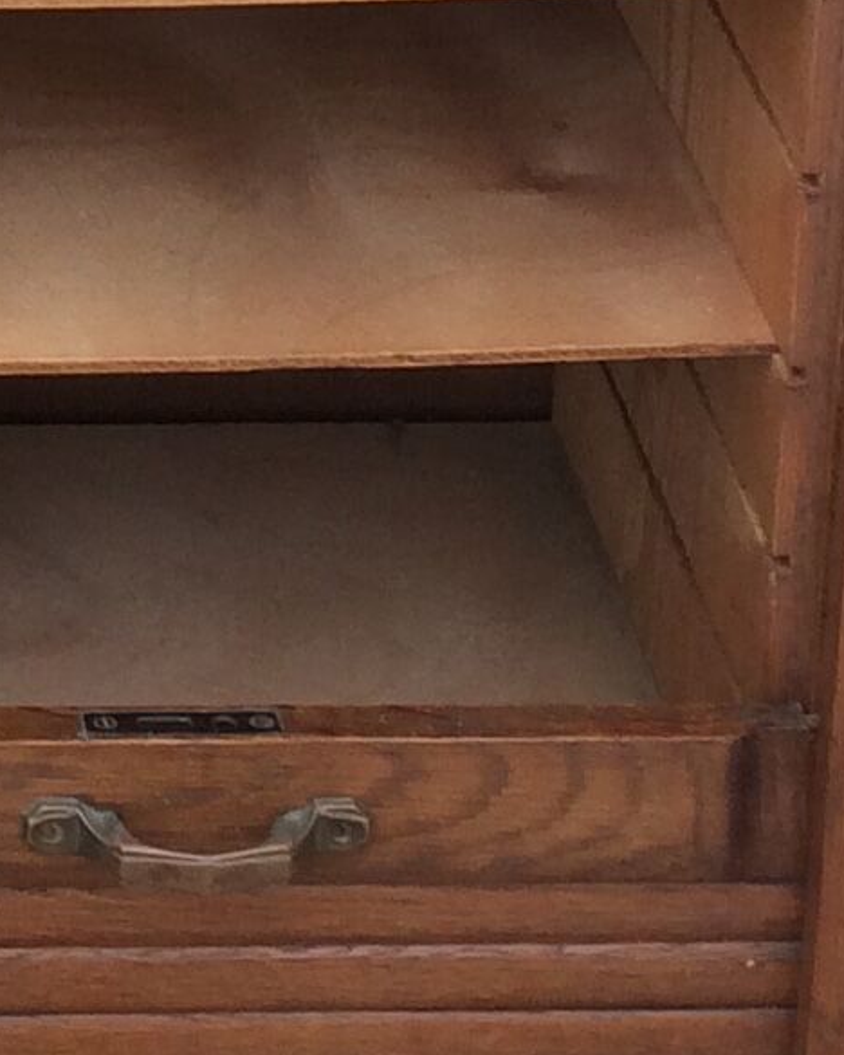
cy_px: -961
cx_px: -516
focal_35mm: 158
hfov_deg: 9.4
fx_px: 4933
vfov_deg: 11.2
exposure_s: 1/100
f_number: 2.2
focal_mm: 4.15
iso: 40
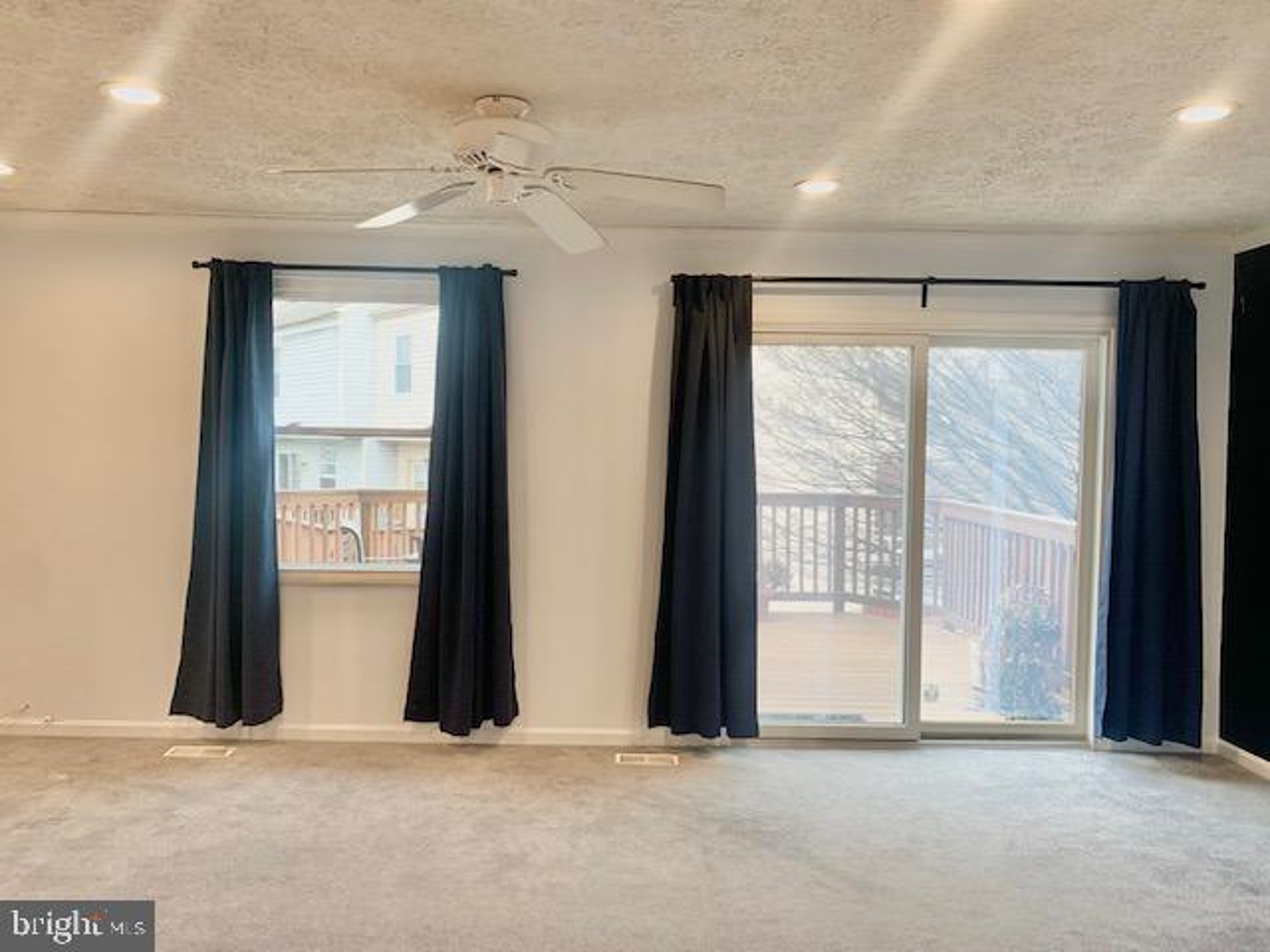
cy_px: 476
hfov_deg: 67.3
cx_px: 635
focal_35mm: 26
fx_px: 954
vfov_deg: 53.1
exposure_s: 1/60
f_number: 1.8
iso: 64
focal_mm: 4.25
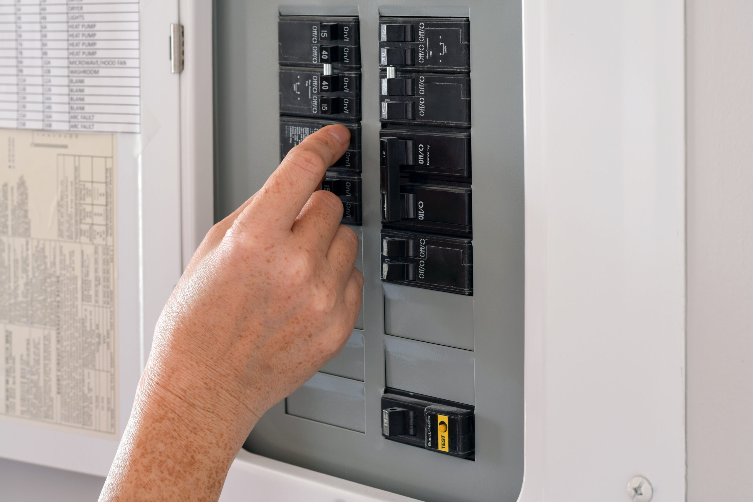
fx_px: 1569
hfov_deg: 27.0
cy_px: 251
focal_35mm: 75
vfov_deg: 18.2
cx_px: 376
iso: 100
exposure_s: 1/10
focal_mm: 50
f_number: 6.3
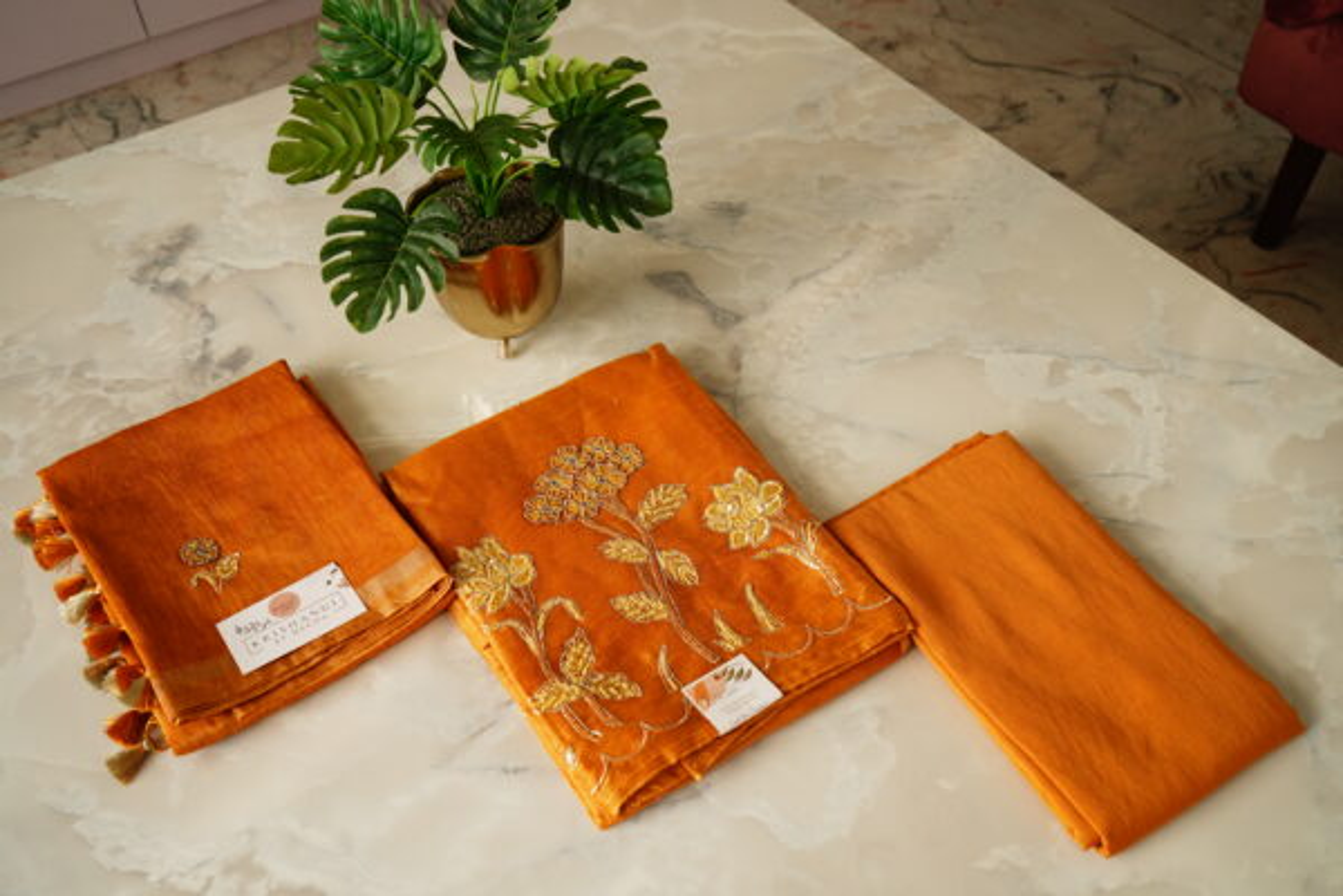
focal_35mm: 32
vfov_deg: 41.1
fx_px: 1194
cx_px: 672
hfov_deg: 58.7
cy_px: 448
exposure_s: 1/100
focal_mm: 32
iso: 320
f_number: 6.3
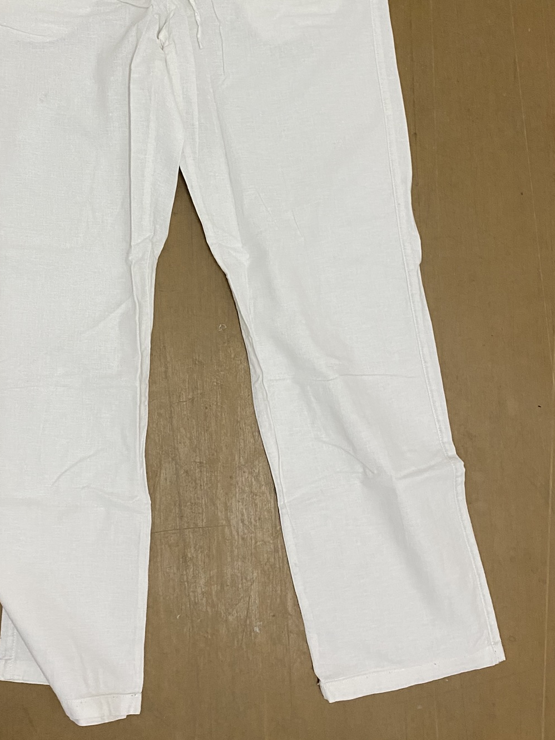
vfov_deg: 46.2
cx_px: 188
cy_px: 257
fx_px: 855
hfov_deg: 35.6
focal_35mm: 40
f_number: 1.8
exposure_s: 1/50
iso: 250
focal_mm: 4.25
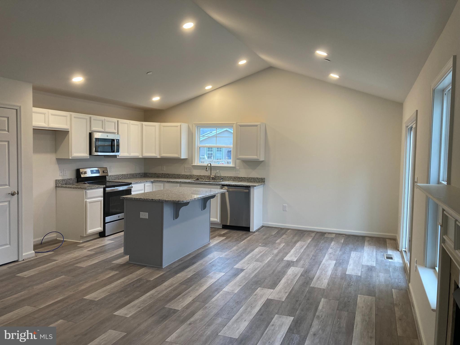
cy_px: 172
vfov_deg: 49.7
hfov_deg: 63.4
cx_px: 230
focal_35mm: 28
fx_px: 372
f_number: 1.8
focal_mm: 3.99
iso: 64
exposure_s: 1/60
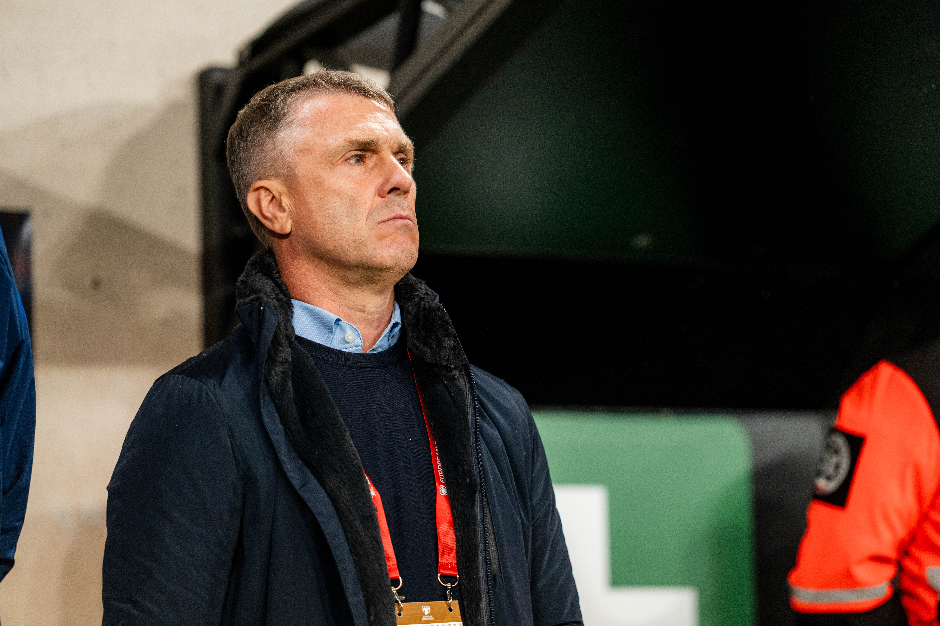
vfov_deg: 8.8
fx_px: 4044
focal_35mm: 155
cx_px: 470
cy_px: 313
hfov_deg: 13.3
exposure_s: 1/1250
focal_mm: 155
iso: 4000
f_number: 2.8
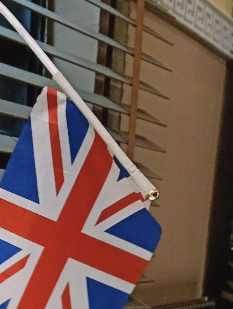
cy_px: 408
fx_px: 806
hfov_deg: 14.9
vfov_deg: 19.9
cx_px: -150
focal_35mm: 90
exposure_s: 1/30
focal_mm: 3.98
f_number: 1.8
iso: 250
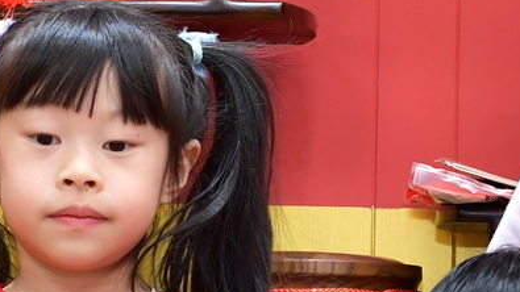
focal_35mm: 223
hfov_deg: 9.5
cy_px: 383
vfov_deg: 5.4
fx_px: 3074
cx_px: 645
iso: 1000
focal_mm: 35
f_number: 4.5
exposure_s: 1/200
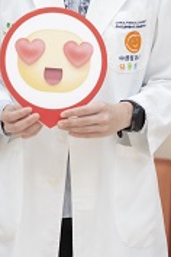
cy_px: 41
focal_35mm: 279
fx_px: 1988
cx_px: 72
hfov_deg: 4.9
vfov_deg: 7.4
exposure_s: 1/125
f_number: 4
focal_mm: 110
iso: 800
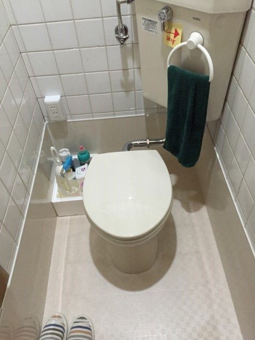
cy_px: 170
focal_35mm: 29
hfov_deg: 48.2
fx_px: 285
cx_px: 128
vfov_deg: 61.7
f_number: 2.2
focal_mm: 4.15
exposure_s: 1/30
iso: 250
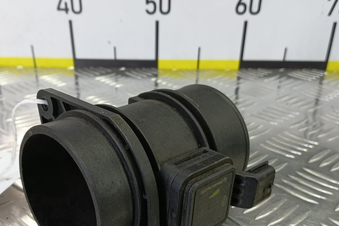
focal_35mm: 35
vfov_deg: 36.9
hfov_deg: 54.2
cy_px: 172
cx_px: 142
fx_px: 330
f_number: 1.6
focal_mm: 4.11
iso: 150
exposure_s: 1/50
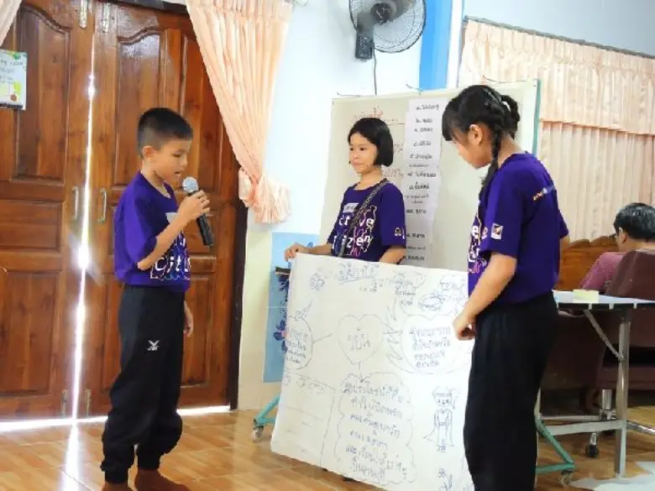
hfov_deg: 38.2
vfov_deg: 29.1
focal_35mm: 50
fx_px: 946
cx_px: 328
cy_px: 246
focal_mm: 11
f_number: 2.8
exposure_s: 1/60
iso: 3200
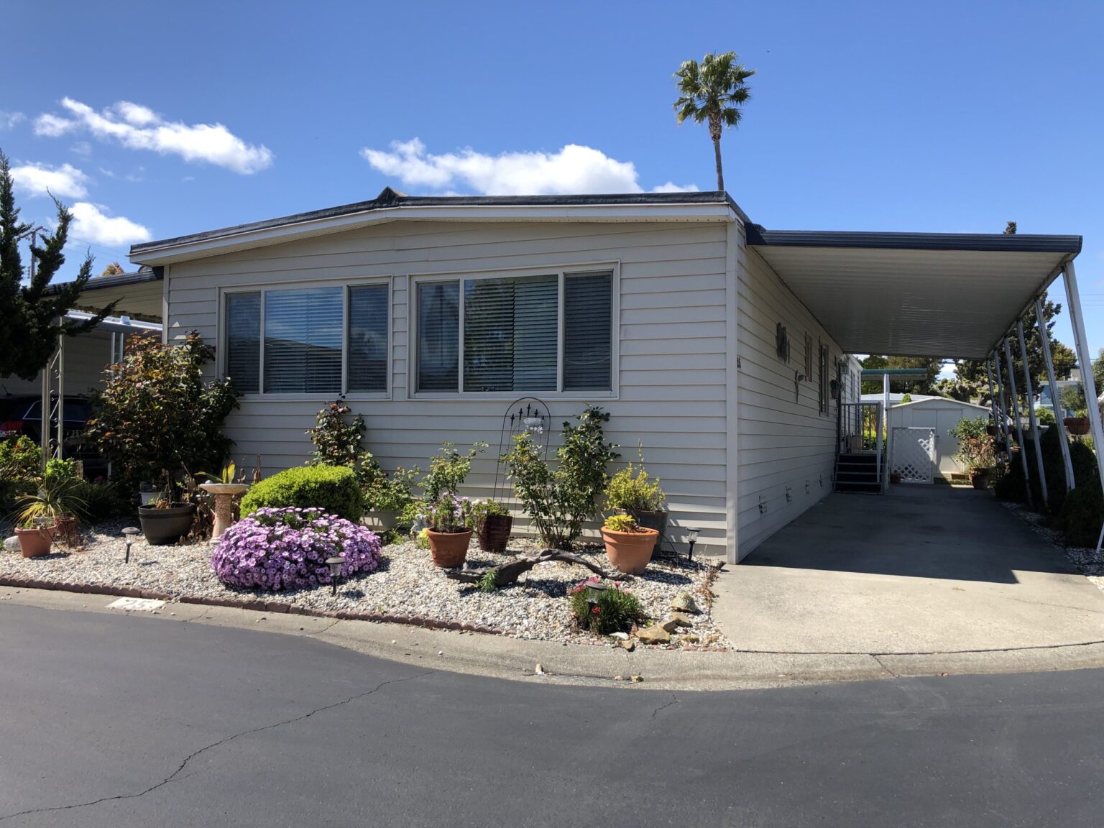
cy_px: 414
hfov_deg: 63.4
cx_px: 552
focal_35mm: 28
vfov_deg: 49.7
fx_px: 893
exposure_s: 1/1499
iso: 20
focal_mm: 4
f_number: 1.8
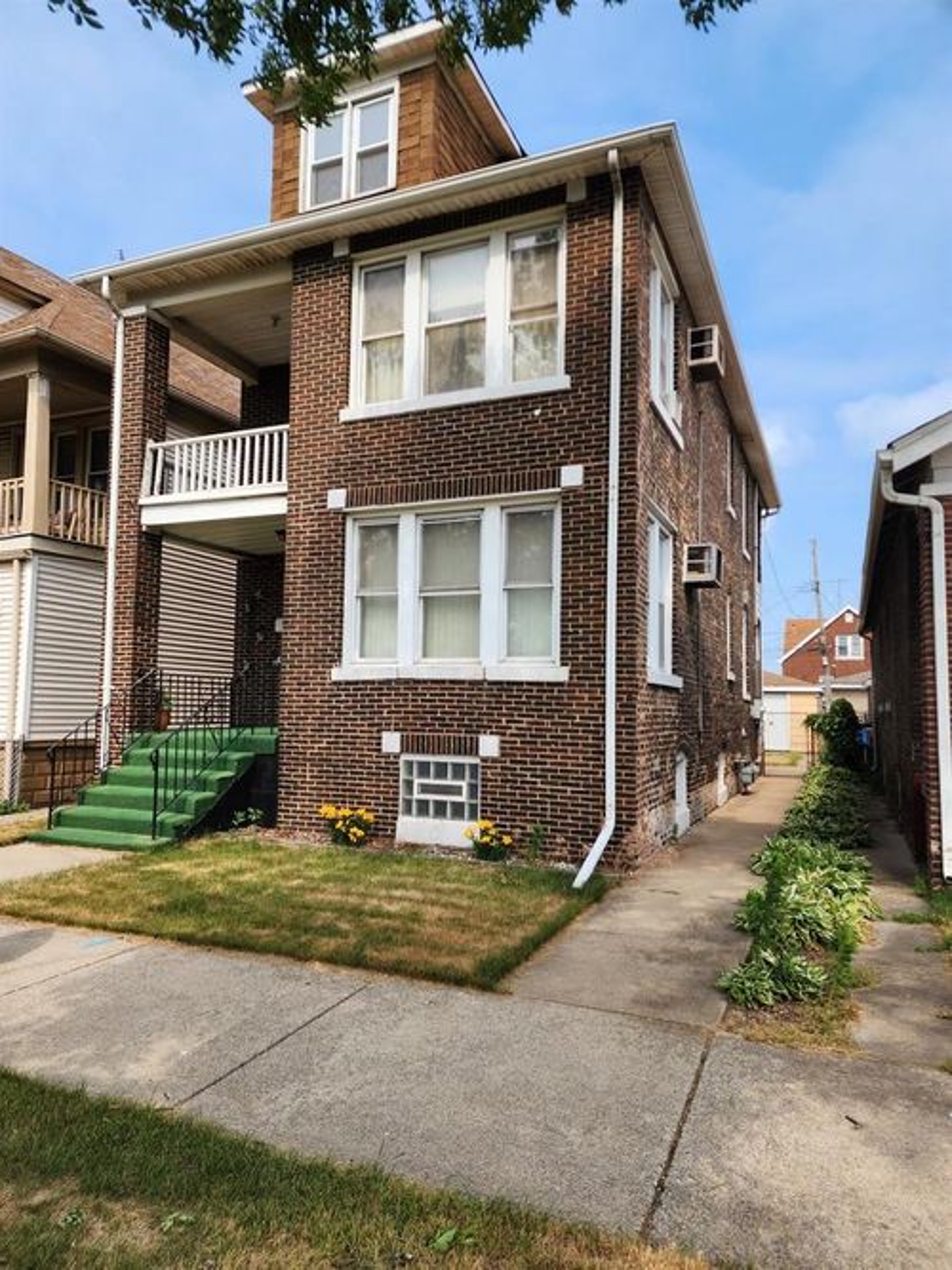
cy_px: 635
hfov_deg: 58.9
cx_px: 476
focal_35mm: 23
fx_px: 844
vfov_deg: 73.9
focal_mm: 6.4
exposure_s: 1/756
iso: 12
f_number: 1.8
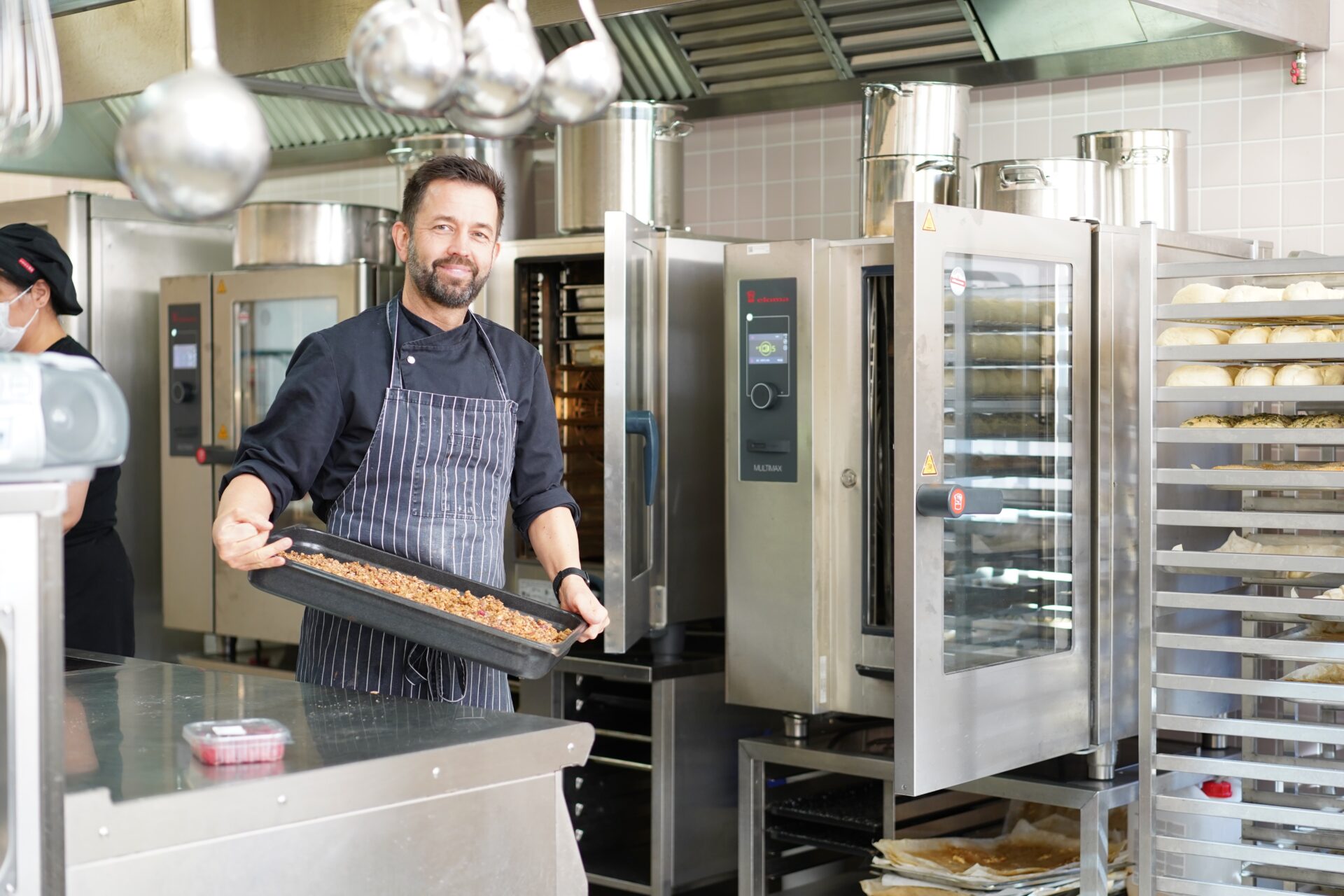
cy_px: 448
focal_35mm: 55
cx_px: 672
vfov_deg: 24.6
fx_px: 2053
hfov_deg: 36.2
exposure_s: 1/60
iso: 800
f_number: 2.5
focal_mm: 55
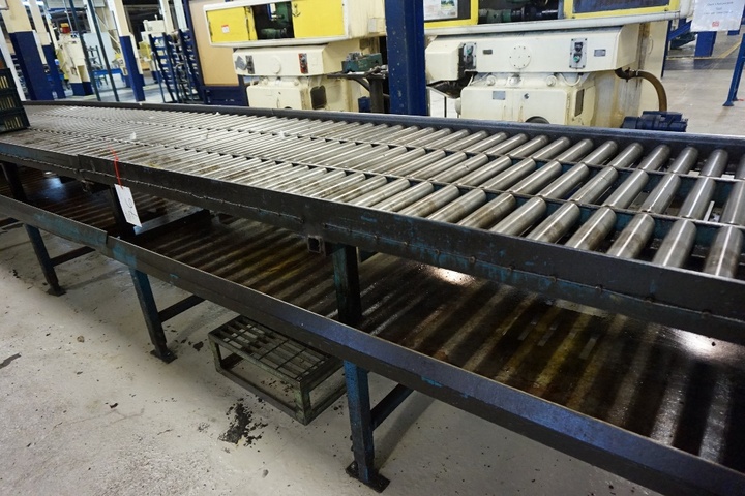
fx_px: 497
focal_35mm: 24
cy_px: 248
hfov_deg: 73.7
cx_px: 372
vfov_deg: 53.1
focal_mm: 16
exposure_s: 1/80
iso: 3200
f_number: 3.5
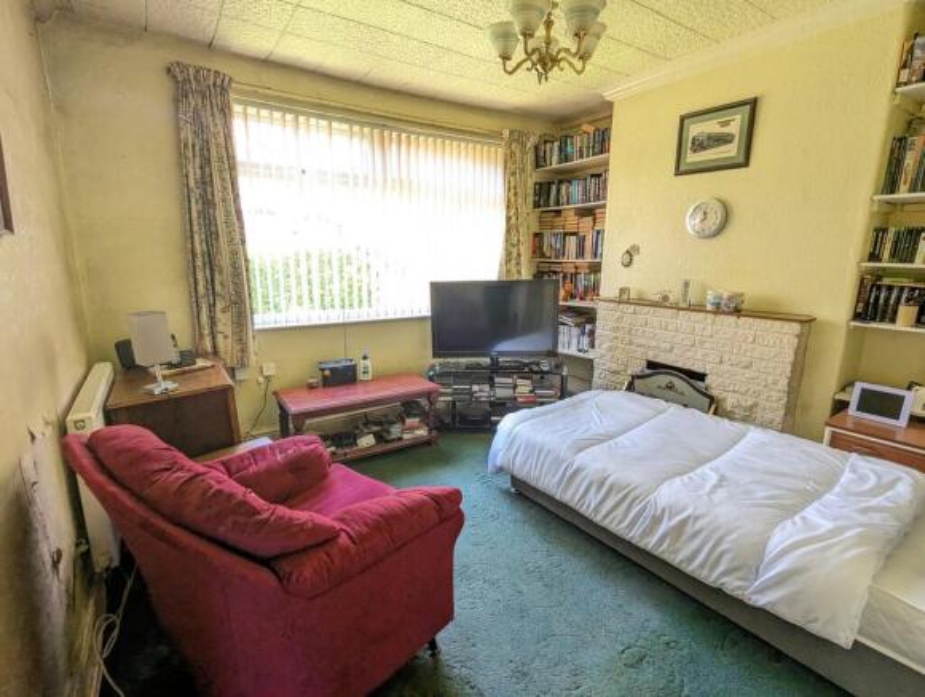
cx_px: 462
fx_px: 428
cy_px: 348
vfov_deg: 78.3
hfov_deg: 94.4
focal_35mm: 16
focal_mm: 2.35
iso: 222
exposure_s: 1/37.9
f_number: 2.2
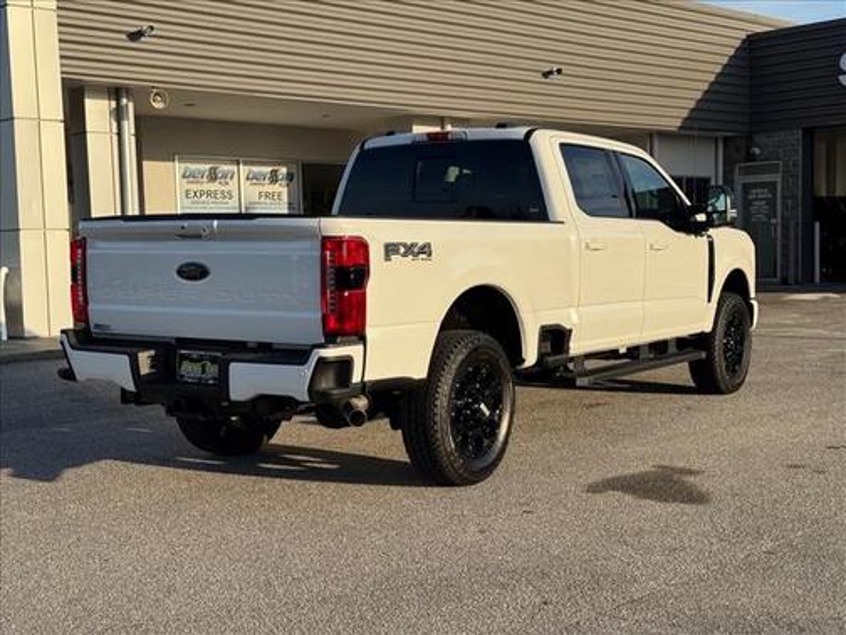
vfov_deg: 30.3
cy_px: 318
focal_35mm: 48
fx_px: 1173
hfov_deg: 39.7
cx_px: 423
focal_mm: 6.76
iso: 64
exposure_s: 1/4310
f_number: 1.78
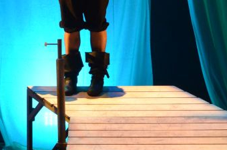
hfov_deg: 8.3
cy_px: 16
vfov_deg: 5.5
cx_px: 39
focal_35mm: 247
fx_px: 1554
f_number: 7.1
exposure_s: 1/125
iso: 4000
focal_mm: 70
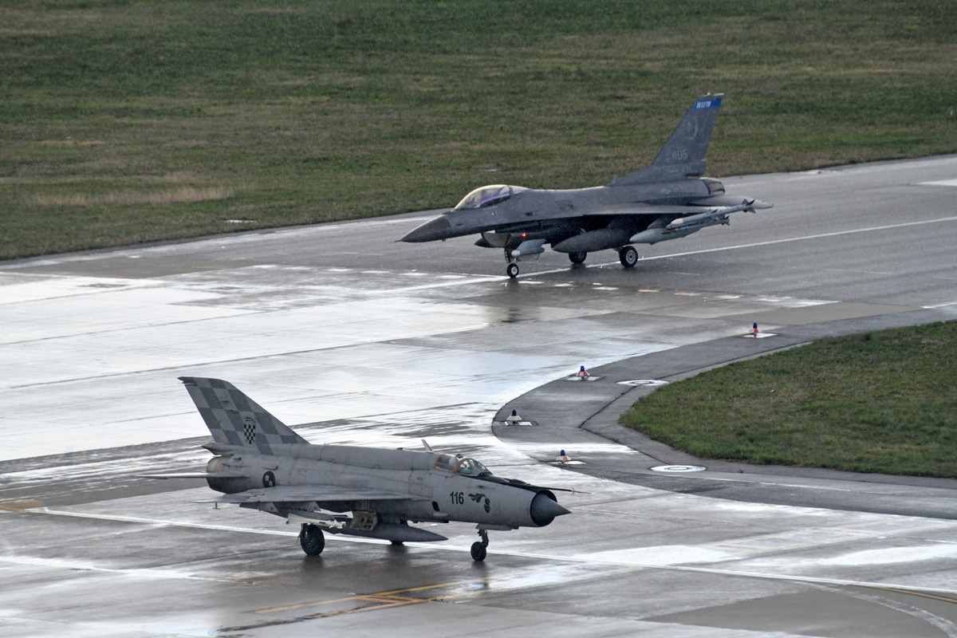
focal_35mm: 400
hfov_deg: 5.2
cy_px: 319
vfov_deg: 3.4
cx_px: 478
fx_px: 10633
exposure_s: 1/500
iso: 400
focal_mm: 400
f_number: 13
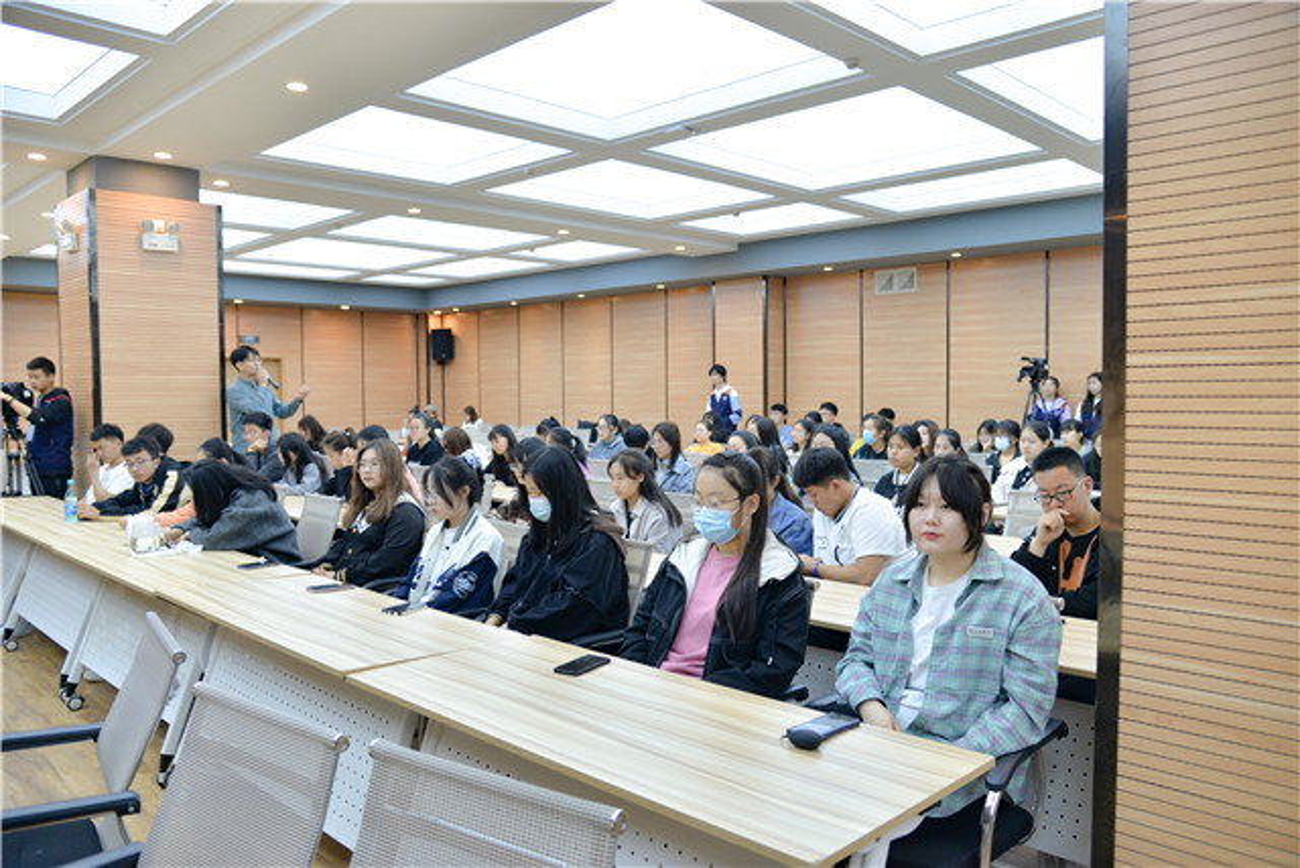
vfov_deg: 48.0
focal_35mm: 27
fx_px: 975
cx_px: 650
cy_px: 434
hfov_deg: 67.4
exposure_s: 1/160
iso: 800
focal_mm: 27
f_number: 4
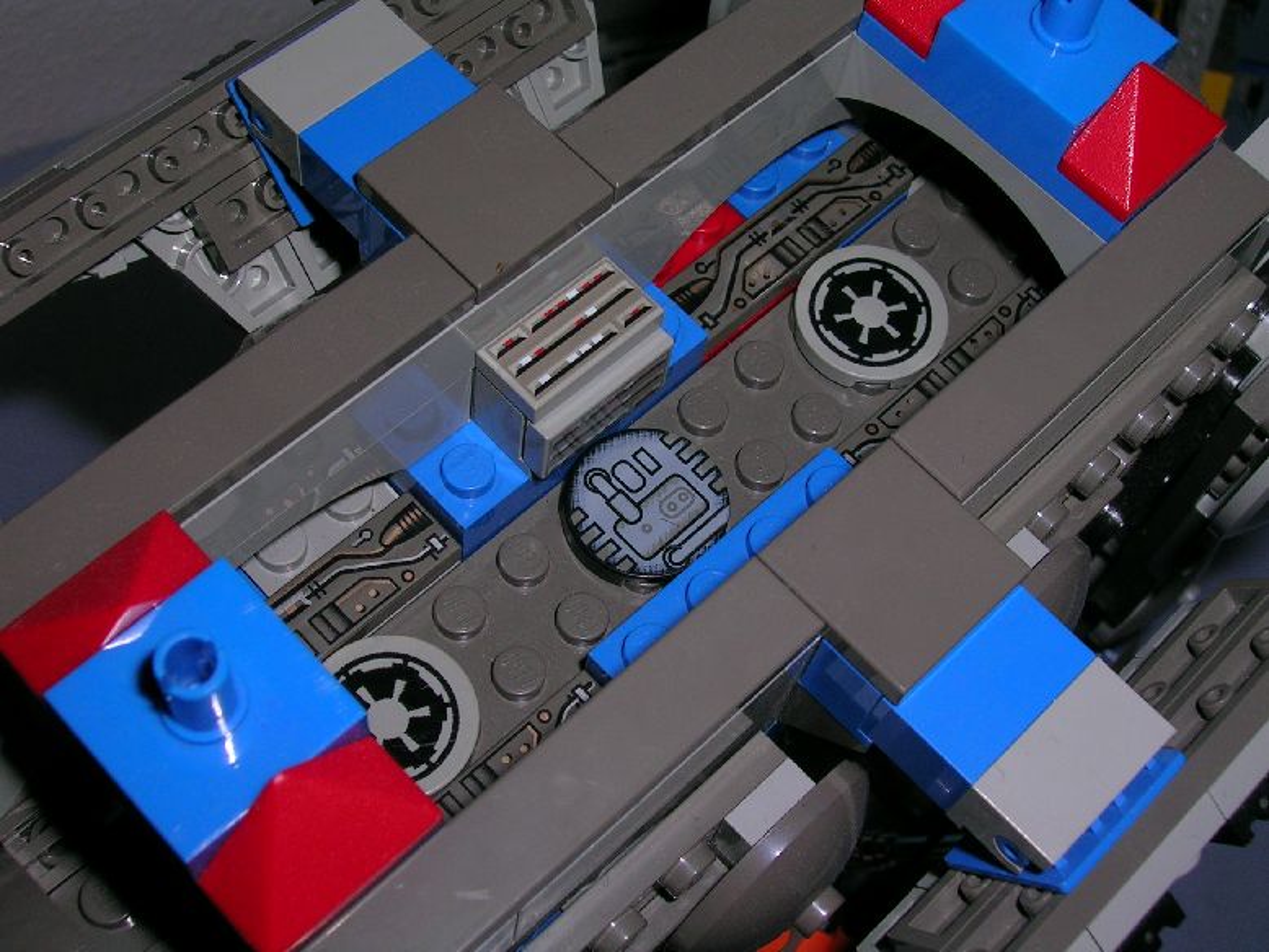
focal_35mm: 53
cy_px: 476
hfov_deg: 36.2
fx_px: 1944
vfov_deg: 27.5
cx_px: 634
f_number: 5.5
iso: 50
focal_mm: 8
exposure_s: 1/60.1
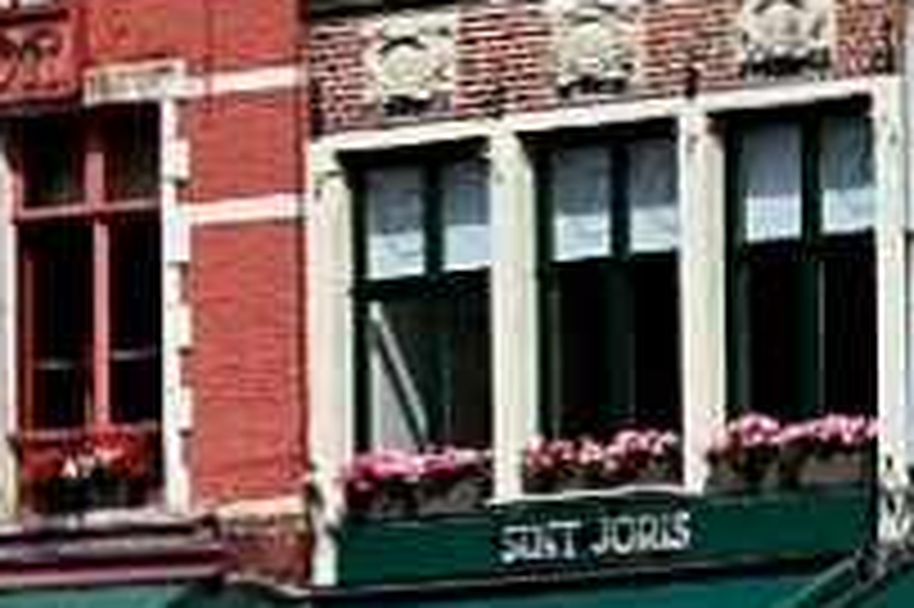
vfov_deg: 3.8
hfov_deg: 5.8
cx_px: 903
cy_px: -65
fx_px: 9056
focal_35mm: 357
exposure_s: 1/1250
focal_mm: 45
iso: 1600
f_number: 18
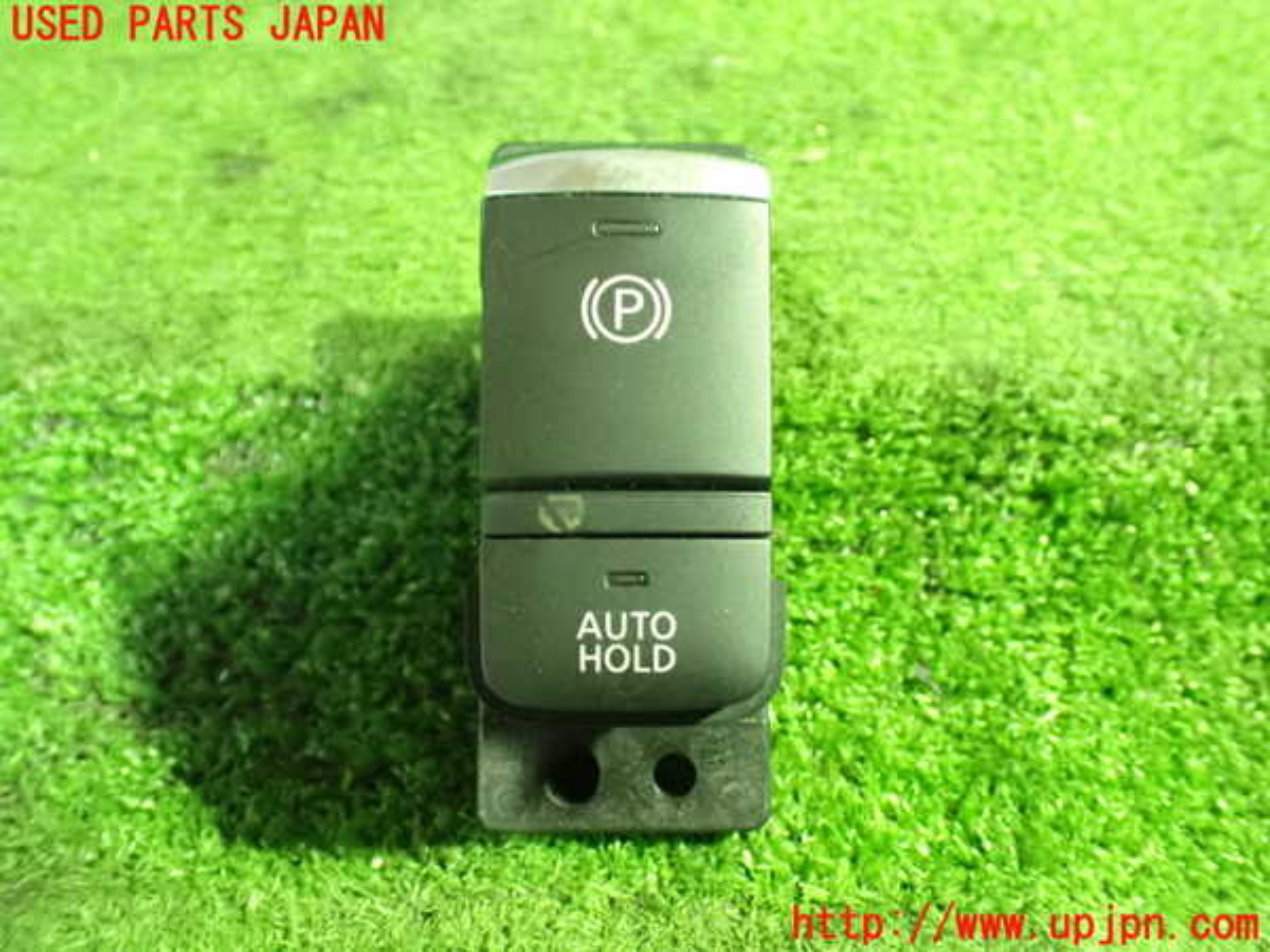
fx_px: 1101
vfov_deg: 46.8
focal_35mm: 30
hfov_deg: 60.0
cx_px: 635
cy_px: 476
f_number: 2.3
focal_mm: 5.4
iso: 1600
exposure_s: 1/20
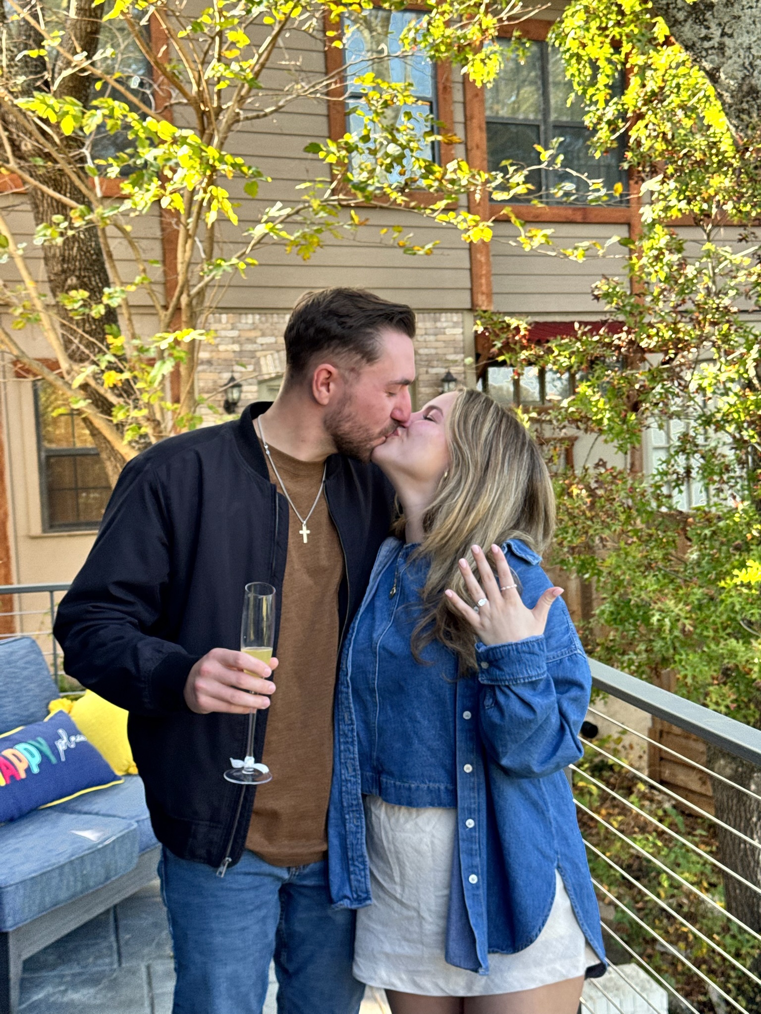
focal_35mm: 48
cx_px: 380
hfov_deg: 30.3
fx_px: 1407
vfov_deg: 39.7
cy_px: 507
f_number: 1.78
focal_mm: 6.76
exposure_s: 1/340
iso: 64
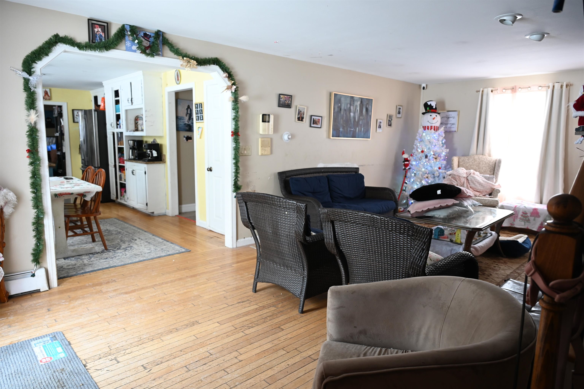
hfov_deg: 73.8
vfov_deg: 53.1
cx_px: 292
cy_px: 194
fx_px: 389
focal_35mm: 24
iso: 800
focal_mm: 24
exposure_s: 1/50
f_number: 4
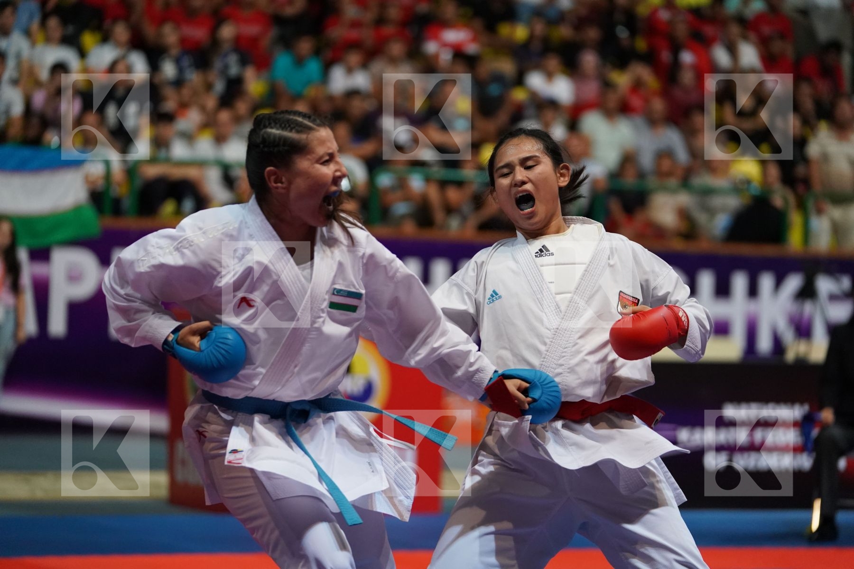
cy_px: 284
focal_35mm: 128
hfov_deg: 16.0
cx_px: 427
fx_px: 3036
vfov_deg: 10.7
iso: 4000
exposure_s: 1/1000
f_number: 2.8
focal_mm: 128
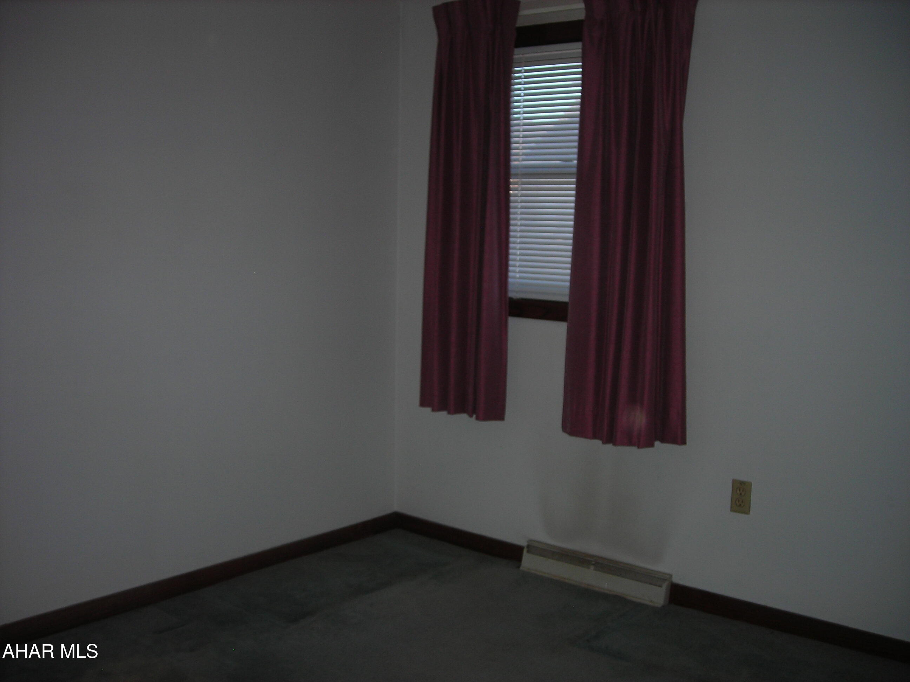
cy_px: 341
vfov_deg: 37.7
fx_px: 999
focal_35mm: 38
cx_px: 455
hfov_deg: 49.0
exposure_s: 1/60.1
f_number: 3.2
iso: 52
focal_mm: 6.3
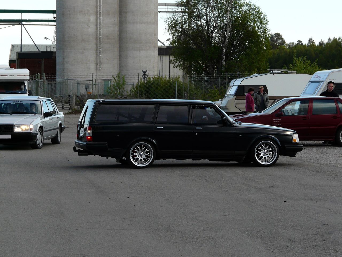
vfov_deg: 11.0
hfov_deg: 14.6
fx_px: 1334
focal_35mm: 135
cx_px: 171
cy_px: 128
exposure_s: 1/250
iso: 100
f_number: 5
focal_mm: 22.1
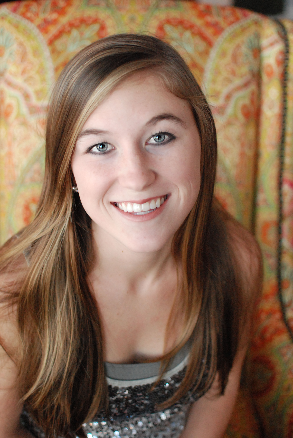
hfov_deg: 25.8
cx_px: 146
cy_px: 219
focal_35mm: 52
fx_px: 639
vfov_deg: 37.8
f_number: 2.2
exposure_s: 1/500
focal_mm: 35
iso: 1600
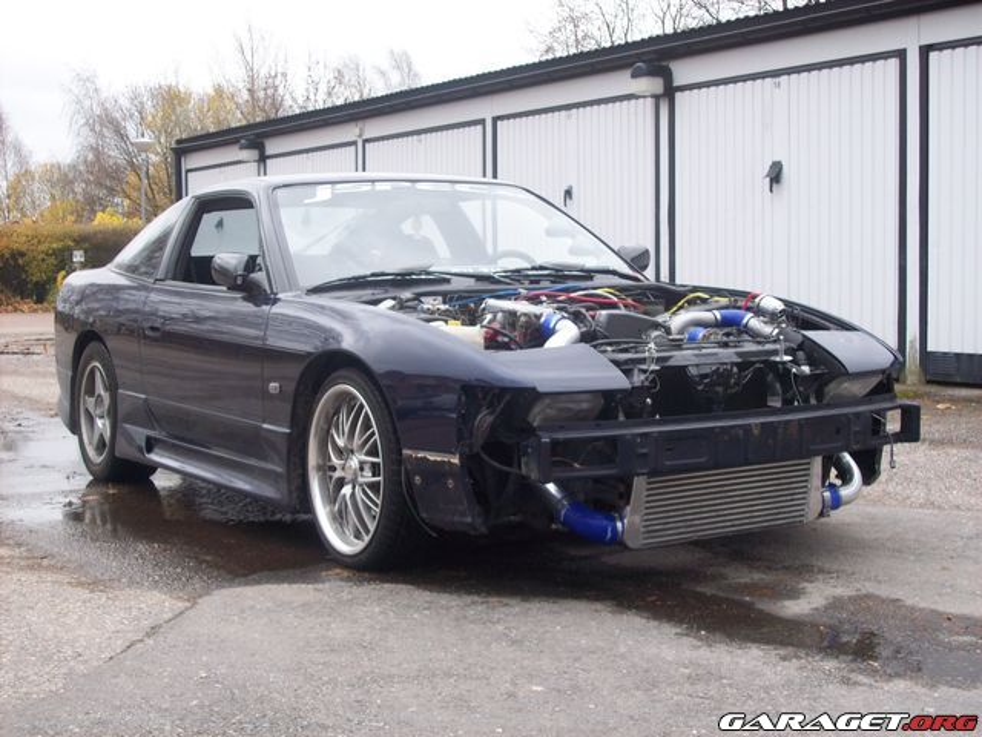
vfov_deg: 26.1
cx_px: 491
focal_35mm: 56
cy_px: 368
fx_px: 1589
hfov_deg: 34.3
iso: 80
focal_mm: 9.4
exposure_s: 1/84.5
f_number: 3.4
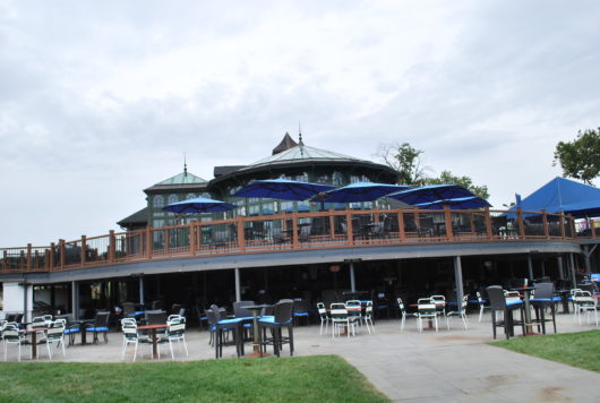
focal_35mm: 30
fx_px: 501
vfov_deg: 43.8
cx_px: 300
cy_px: 202
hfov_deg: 61.8
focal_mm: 20
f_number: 8
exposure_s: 1/250
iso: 100
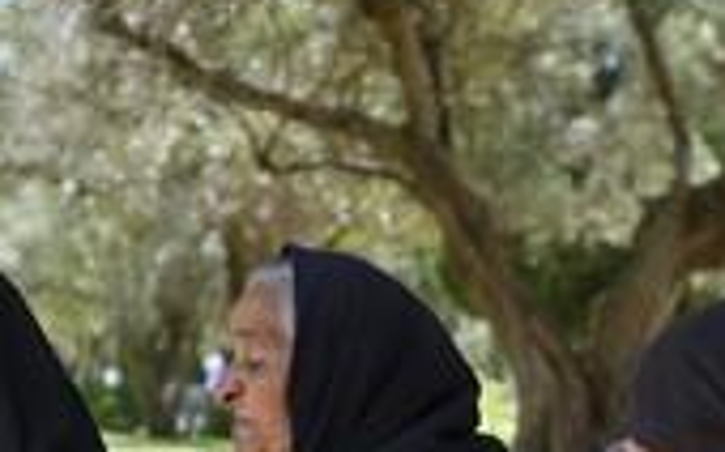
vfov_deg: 14.4
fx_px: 1738
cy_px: 537
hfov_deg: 23.5
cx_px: 273
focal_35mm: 88
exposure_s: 1/320
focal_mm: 35
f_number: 2.8
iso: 100
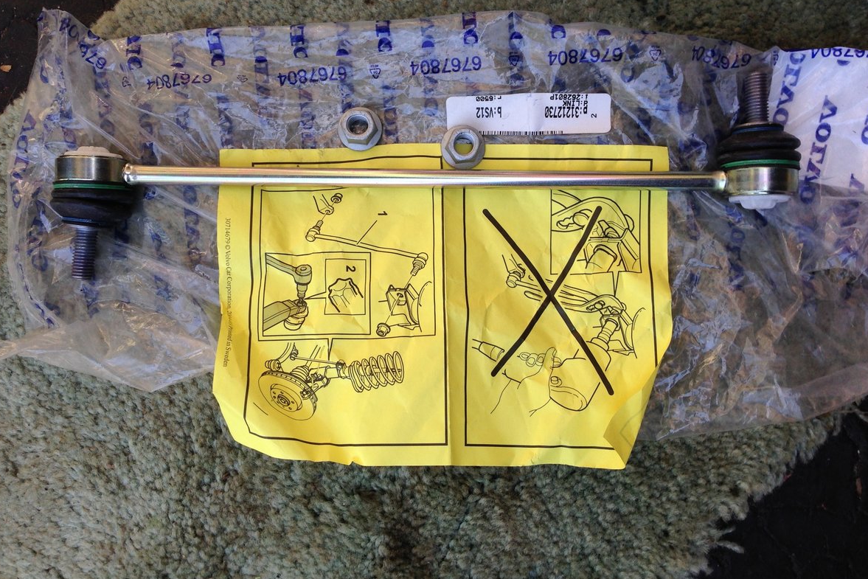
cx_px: 431
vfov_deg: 37.8
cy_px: 266
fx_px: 844
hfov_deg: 54.4
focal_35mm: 35
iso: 50
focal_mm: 4.12
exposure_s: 1/188
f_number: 2.4
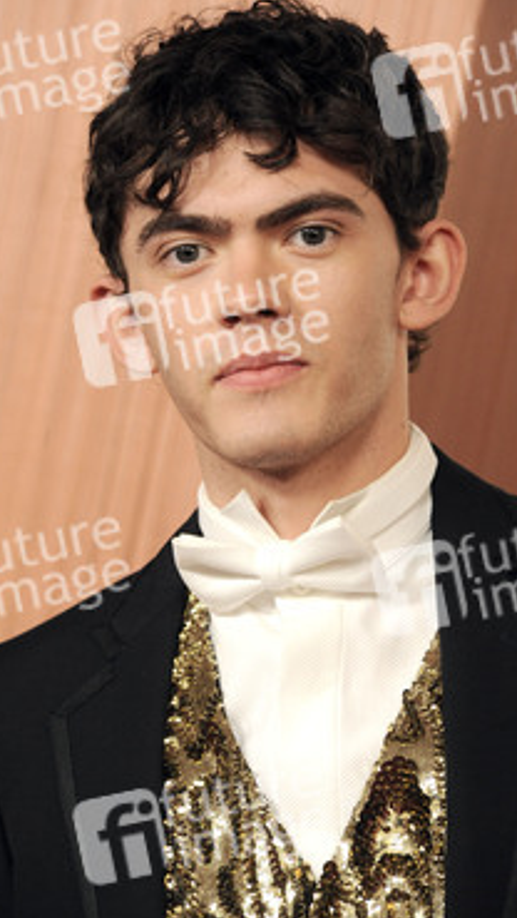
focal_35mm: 227
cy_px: 453
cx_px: 275
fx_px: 5523
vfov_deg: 9.5
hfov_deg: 5.4
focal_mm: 200
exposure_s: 1/160
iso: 2000
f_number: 7.1
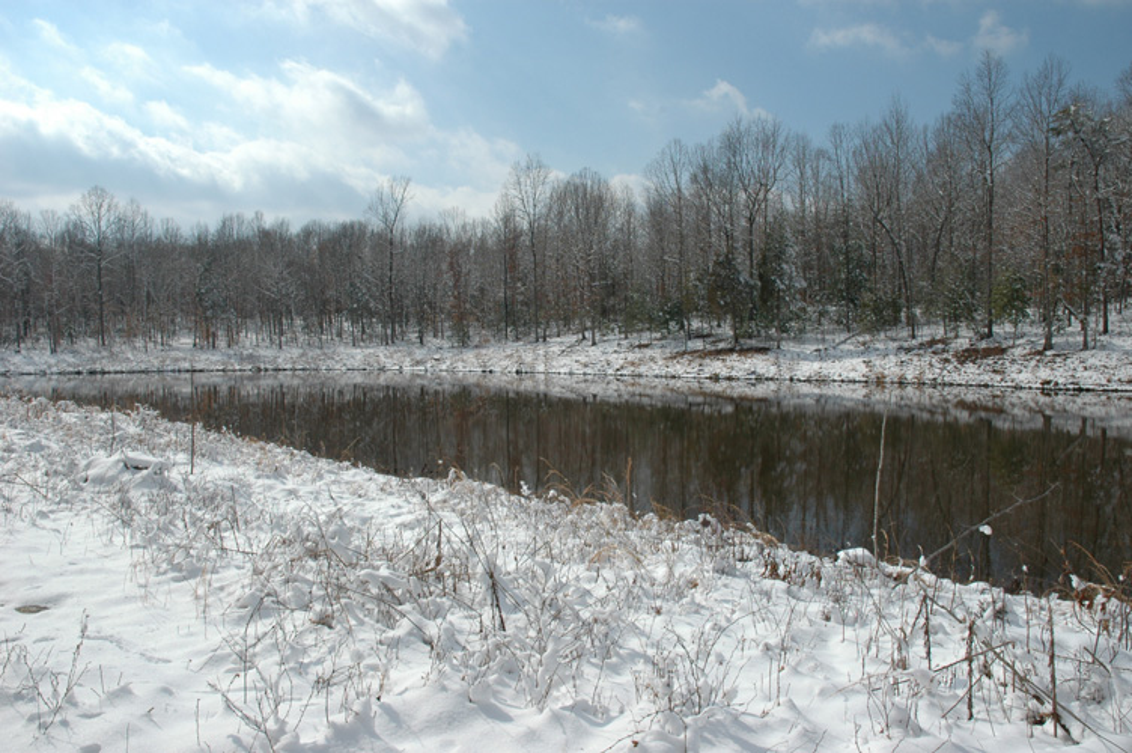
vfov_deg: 47.8
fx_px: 848
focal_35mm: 27
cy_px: 376
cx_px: 566
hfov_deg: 67.4
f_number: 11
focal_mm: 18
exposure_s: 1/500
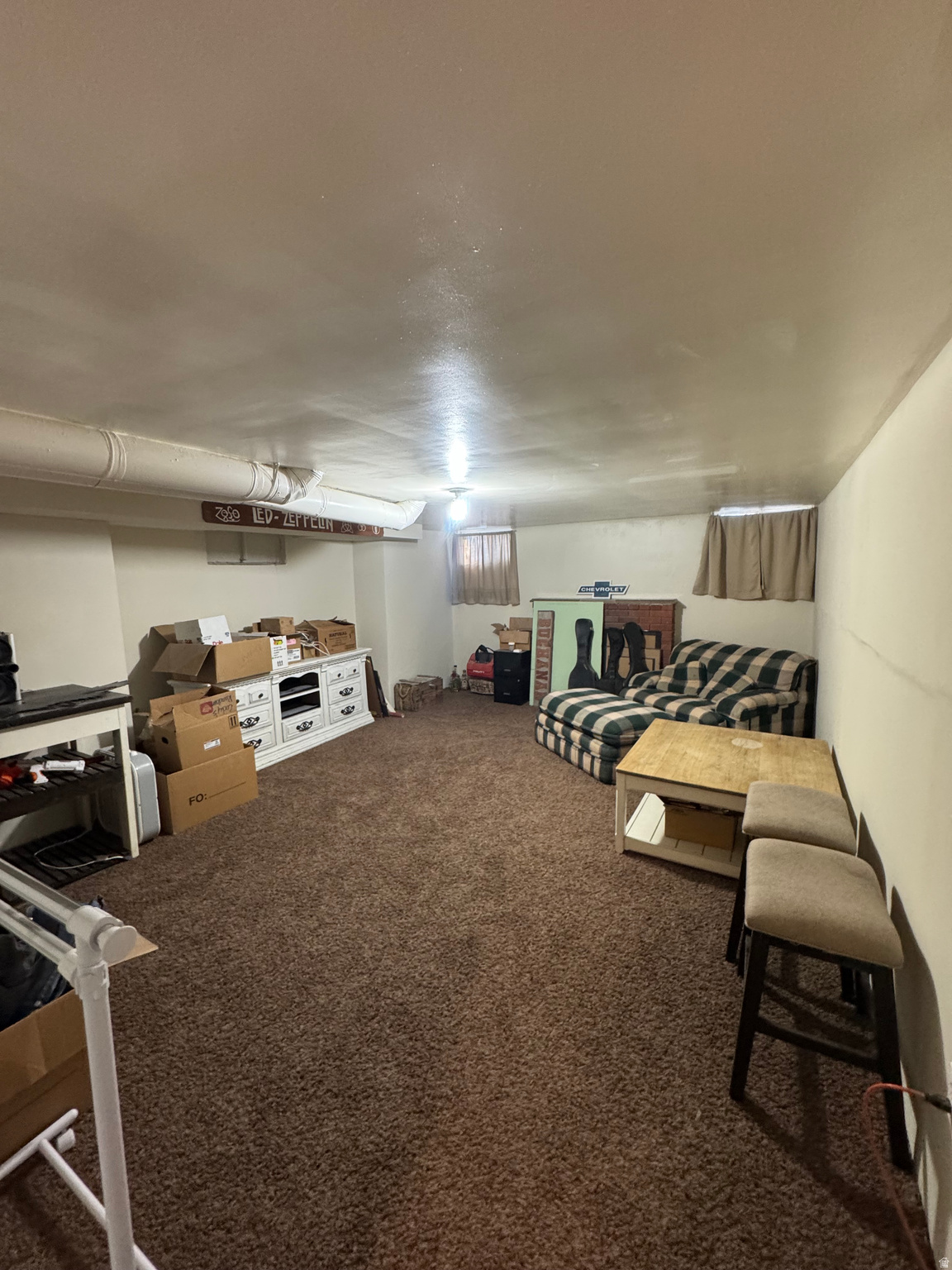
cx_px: 476
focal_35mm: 14
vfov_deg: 102.1
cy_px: 635
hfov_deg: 85.7
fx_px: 513
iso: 400
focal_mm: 2.22
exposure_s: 1/60
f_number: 2.2
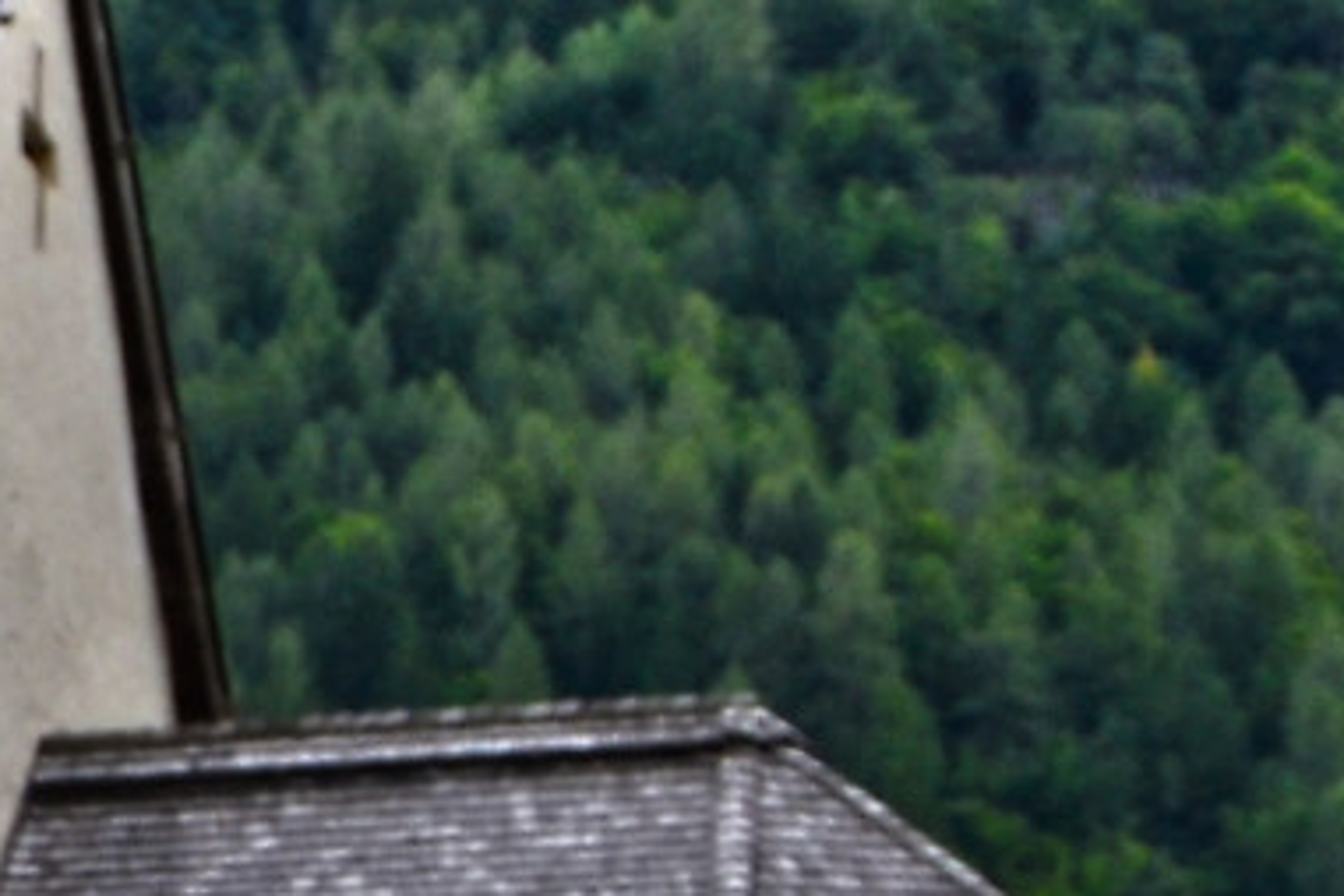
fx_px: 11983
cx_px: -1764
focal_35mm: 321
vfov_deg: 4.3
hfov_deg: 6.2
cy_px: 818
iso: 110
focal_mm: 34
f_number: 5.6
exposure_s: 1/125
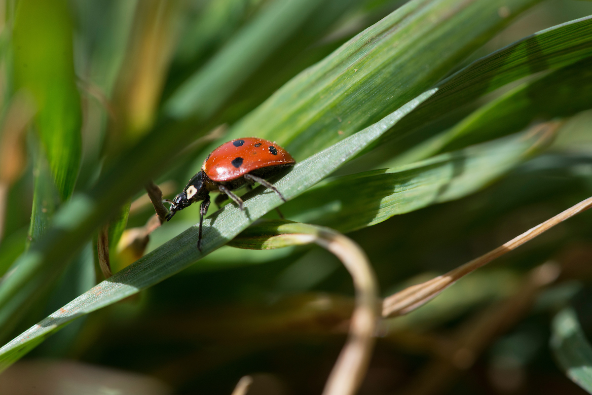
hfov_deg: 19.4
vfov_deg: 13.1
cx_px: 296
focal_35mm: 105
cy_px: 198
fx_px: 1727
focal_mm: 105
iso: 640
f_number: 10
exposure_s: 1/800
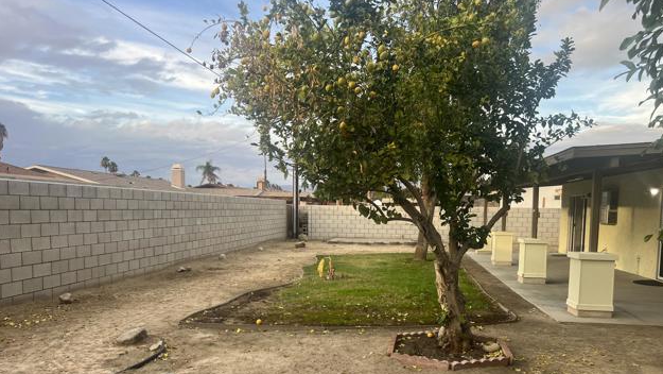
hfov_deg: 66.0
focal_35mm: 29
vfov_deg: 39.7
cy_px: 252
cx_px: 337
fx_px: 510
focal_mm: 5.7
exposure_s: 1/531
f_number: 1.5
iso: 50
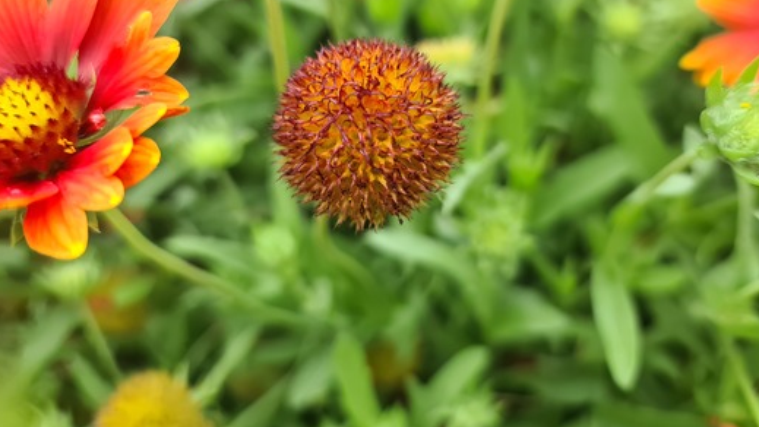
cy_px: 142
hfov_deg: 67.9
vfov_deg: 41.0
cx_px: 381
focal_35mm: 28
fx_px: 564
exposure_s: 1/114
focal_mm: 7
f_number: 1.8
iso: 50
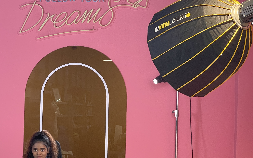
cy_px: 104
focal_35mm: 99
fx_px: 683
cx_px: 110
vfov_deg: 13.2
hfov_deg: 21.0
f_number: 2.2
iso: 400
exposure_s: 1/50
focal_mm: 7.5
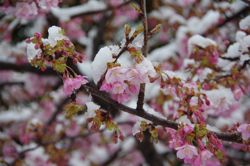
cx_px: 125
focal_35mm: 150
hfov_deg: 13.7
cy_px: 83
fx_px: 1041
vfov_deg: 9.1
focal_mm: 100
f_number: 5.6
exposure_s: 1/160
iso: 800
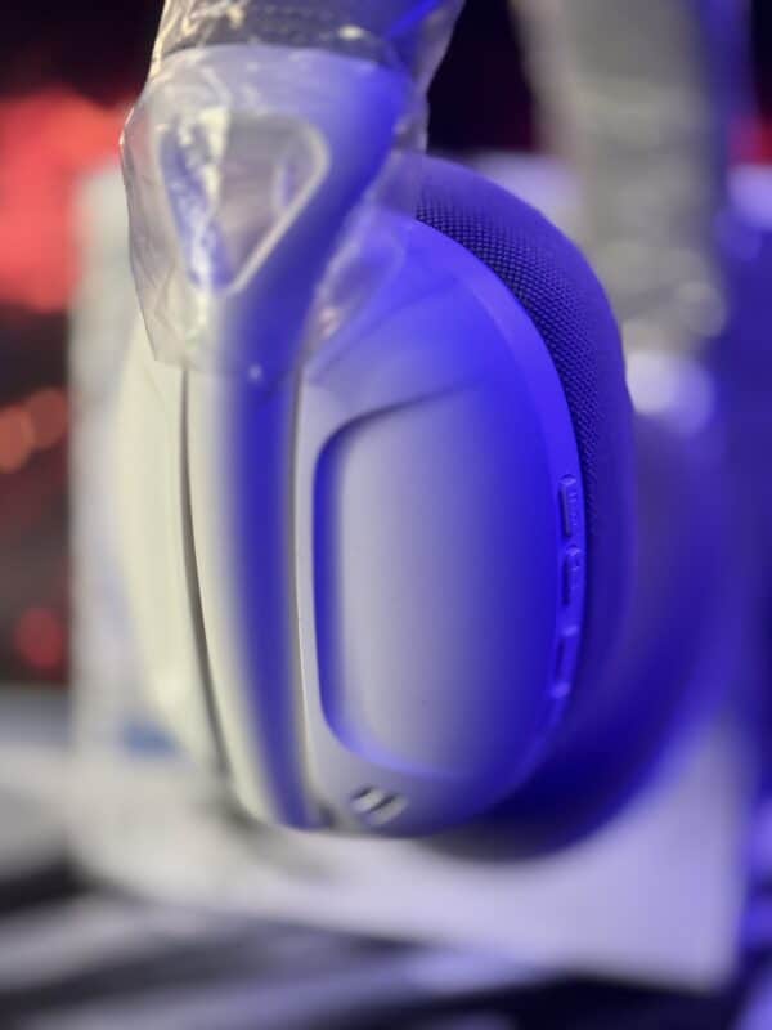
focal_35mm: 48
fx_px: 1427
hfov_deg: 30.3
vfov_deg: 39.7
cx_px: 386
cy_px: 515
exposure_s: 1/50
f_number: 1.78
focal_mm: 6.76
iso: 250
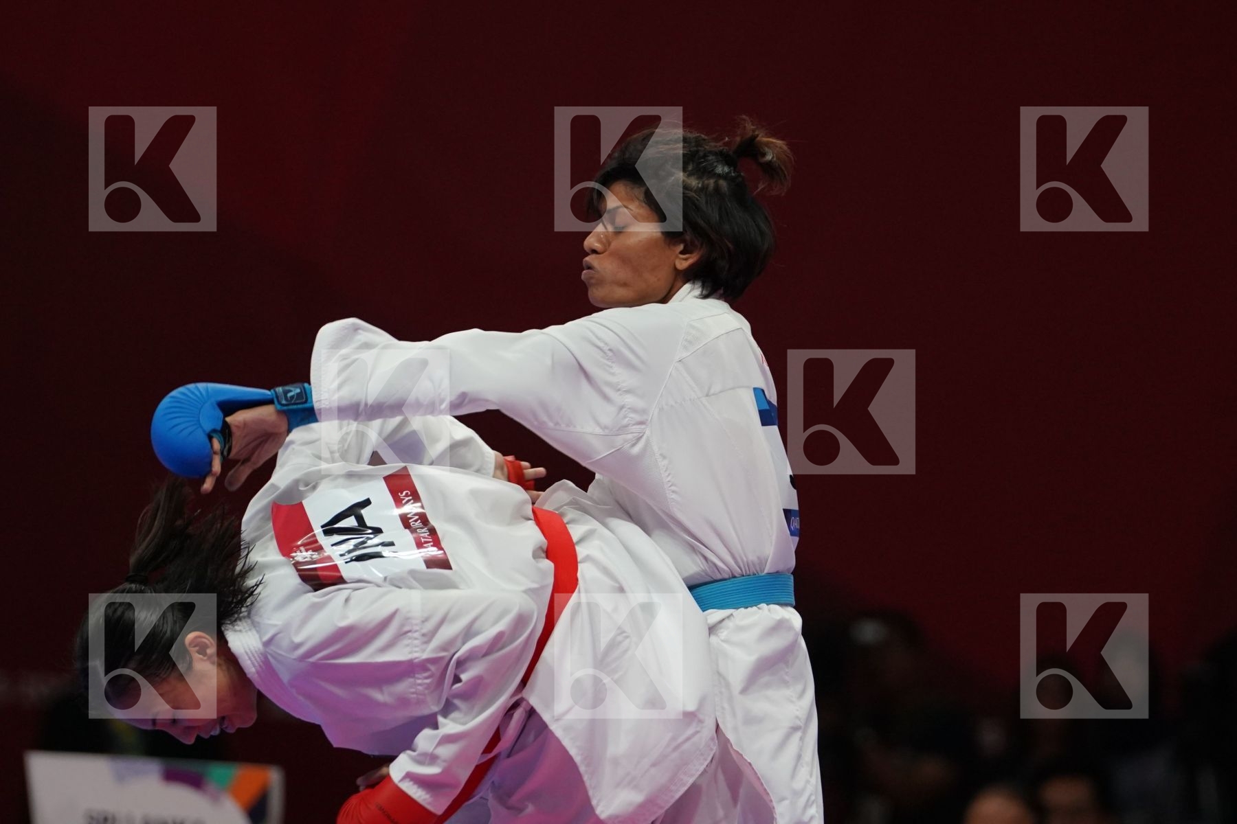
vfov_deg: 3.7
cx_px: 618
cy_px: 412
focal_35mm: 373
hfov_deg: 5.5
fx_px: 12816
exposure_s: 1/1000
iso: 2500
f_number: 4
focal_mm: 249
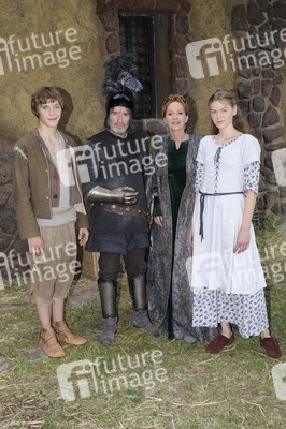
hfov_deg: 28.0
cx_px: 143
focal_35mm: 48
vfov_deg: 41.1
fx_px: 573
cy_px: 214
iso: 400
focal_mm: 48
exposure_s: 1/200
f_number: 8
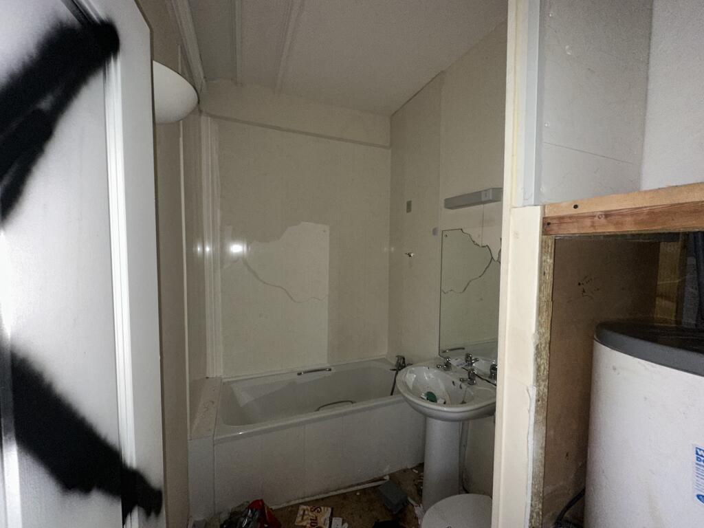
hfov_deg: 102.1
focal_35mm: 14
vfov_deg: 85.7
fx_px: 285
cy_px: 264
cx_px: 352
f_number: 2.2
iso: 160
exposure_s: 1/47
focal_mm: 2.22
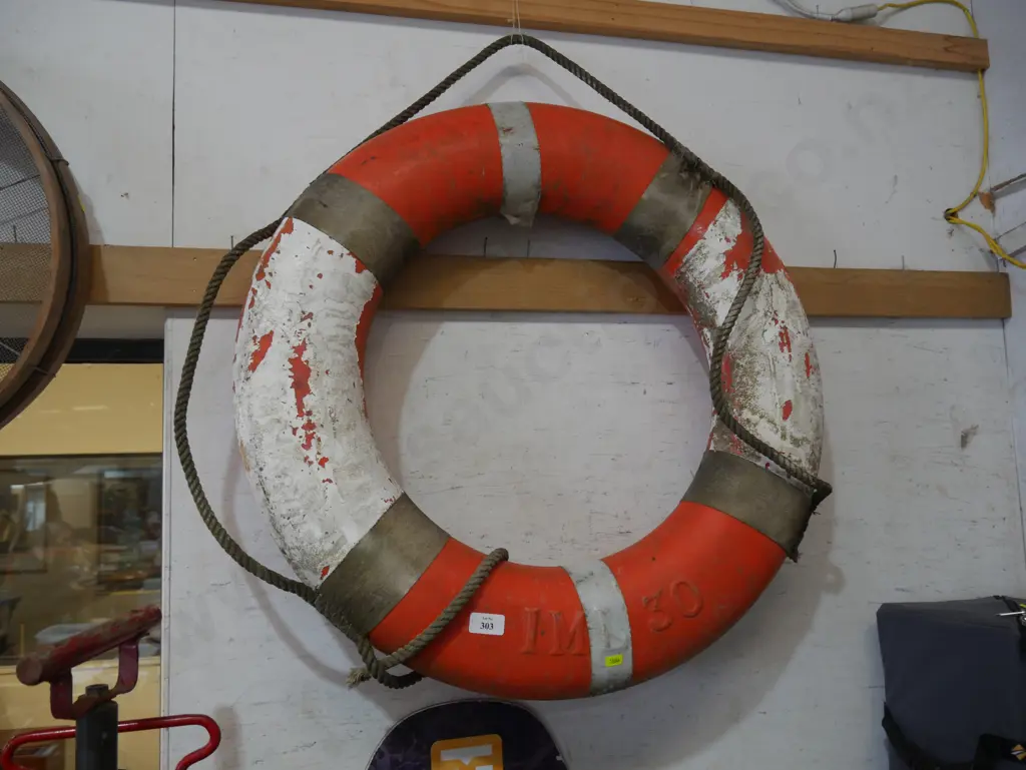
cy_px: 385
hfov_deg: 59.9
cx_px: 513
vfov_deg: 46.8
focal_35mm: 30
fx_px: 890
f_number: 3.6
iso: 400
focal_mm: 15
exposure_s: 1/60
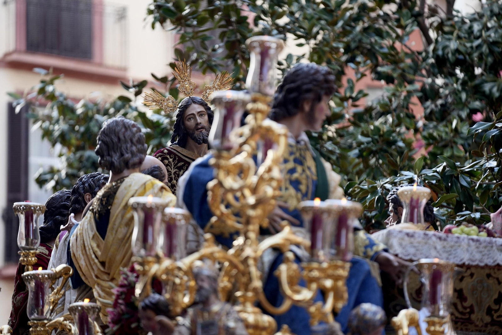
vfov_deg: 7.7
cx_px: 251
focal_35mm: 178
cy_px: 168
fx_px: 2481
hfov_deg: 11.6
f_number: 2.8
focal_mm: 178
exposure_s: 1/250
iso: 200
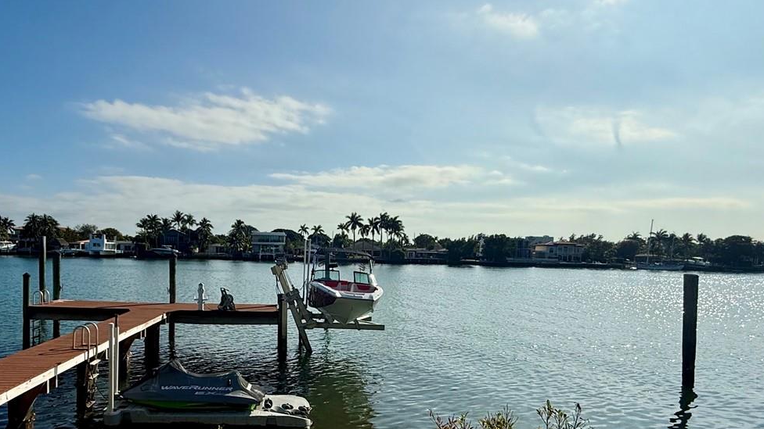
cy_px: 280
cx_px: 298
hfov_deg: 73.1
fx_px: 506
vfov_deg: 45.4
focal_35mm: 25
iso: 50
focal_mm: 2.22
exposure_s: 1/6173
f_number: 2.2
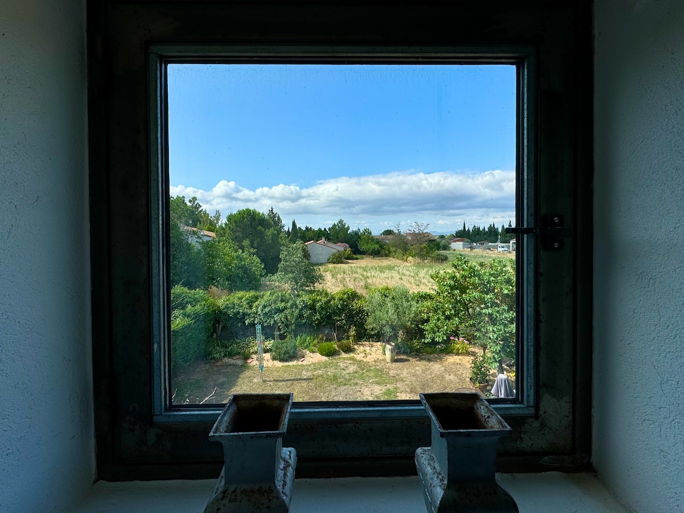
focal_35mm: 15
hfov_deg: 98.2
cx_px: 341
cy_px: 245
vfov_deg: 81.7
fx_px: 296
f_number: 2.2
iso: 50
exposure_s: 1/1567
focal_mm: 2.22
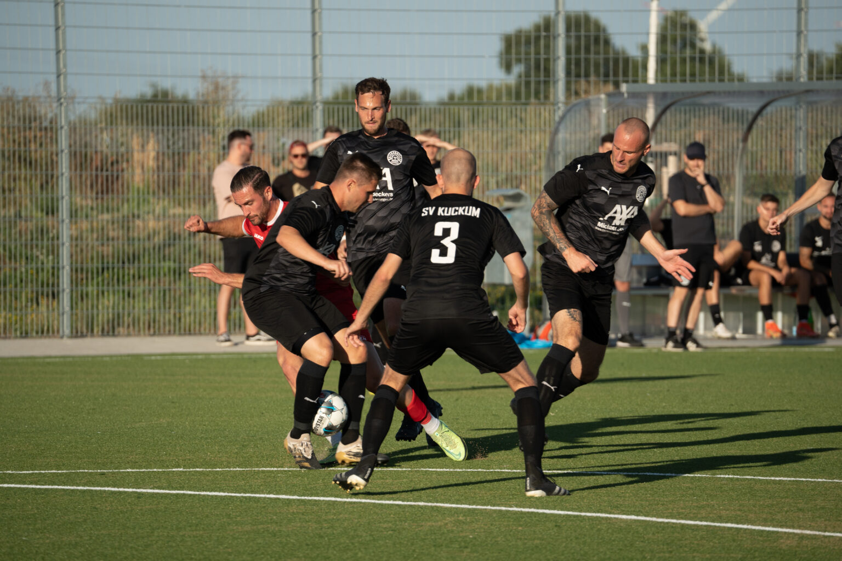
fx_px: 9355
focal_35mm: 400
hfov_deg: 5.2
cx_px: 421
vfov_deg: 3.4
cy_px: 280
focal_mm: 400
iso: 400
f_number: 9
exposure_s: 1/1000
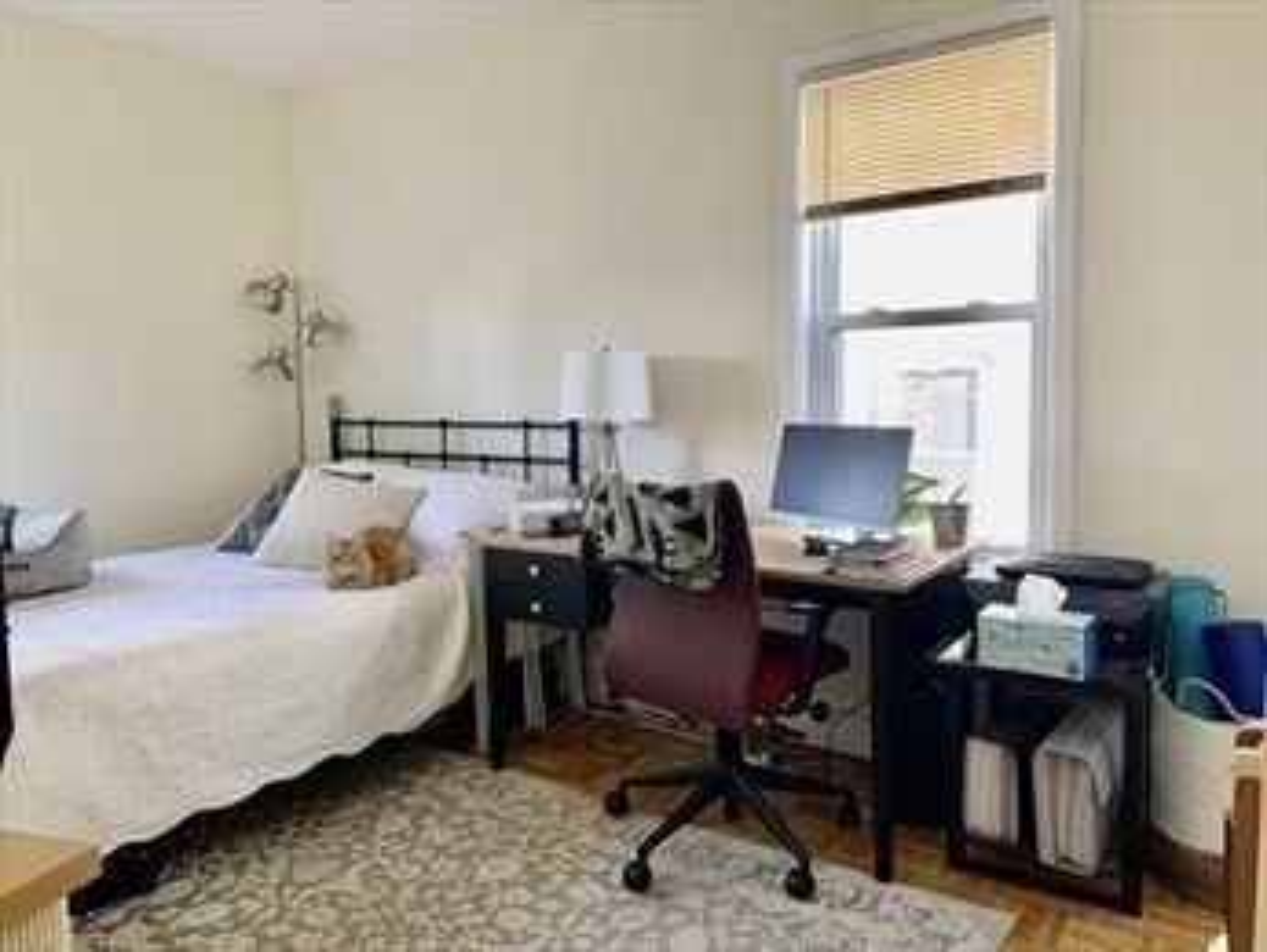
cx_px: 634
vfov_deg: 53.1
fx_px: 952
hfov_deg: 67.3
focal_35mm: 26
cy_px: 476
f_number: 1.8
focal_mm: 4.25
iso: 100
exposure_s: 1/60
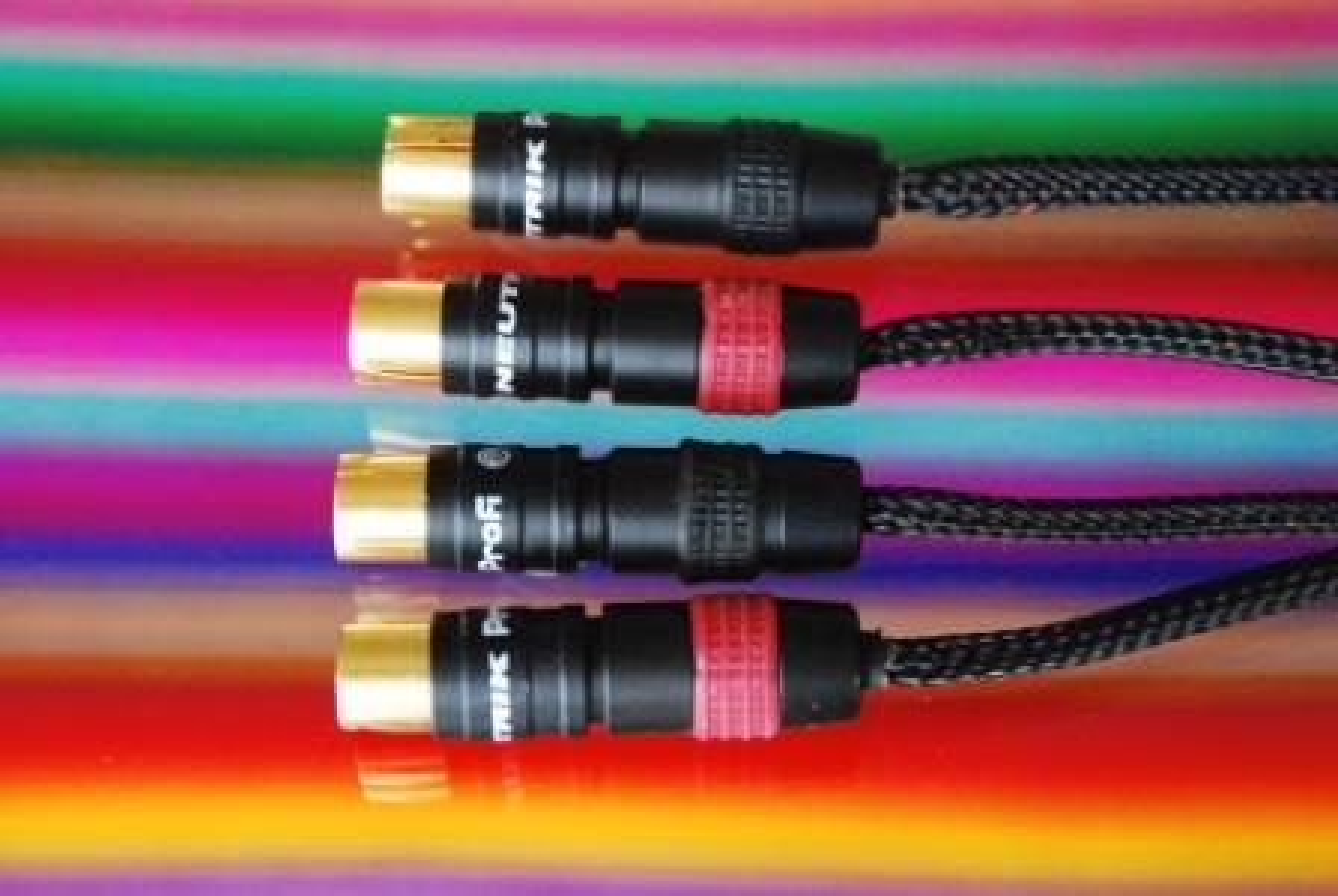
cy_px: 448
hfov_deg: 20.6
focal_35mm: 99
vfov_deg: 13.9
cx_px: 669
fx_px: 3684
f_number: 5.3
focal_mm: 66
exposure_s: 1/60
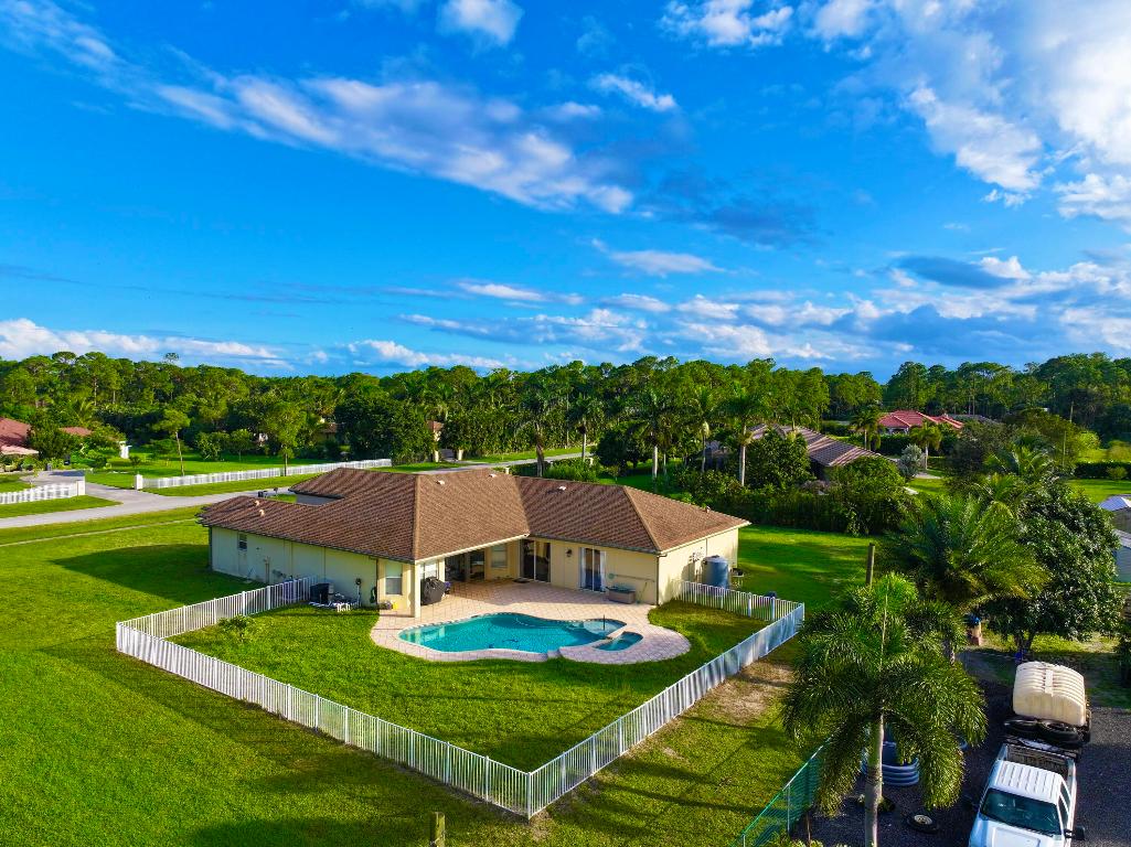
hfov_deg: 71.6
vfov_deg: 56.8
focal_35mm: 24
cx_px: 566
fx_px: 784
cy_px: 424
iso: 110
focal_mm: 12.29
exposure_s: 1/1600
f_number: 2.8
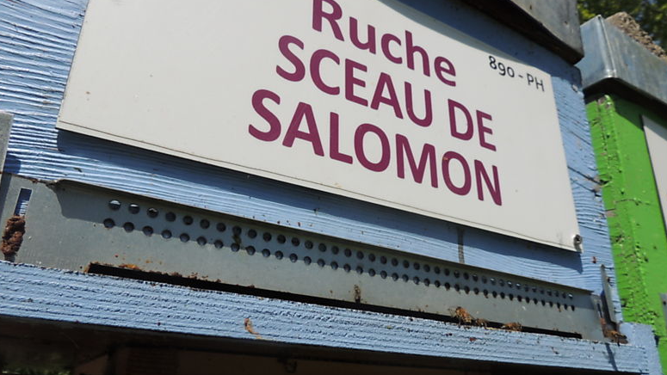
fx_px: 478
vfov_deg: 42.9
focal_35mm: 27
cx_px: 332
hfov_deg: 69.9
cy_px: 205
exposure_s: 1/1250
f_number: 3.7
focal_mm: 4.3
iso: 100
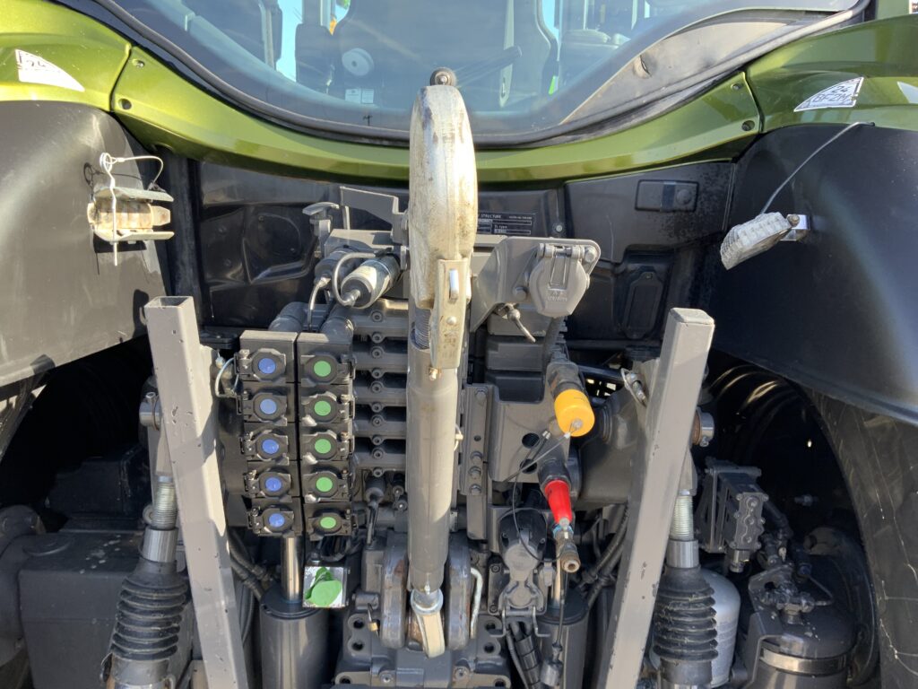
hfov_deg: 61.7
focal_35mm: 29
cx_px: 459
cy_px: 344
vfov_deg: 48.2
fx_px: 769
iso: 16
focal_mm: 3
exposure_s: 1/122
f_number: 1.8
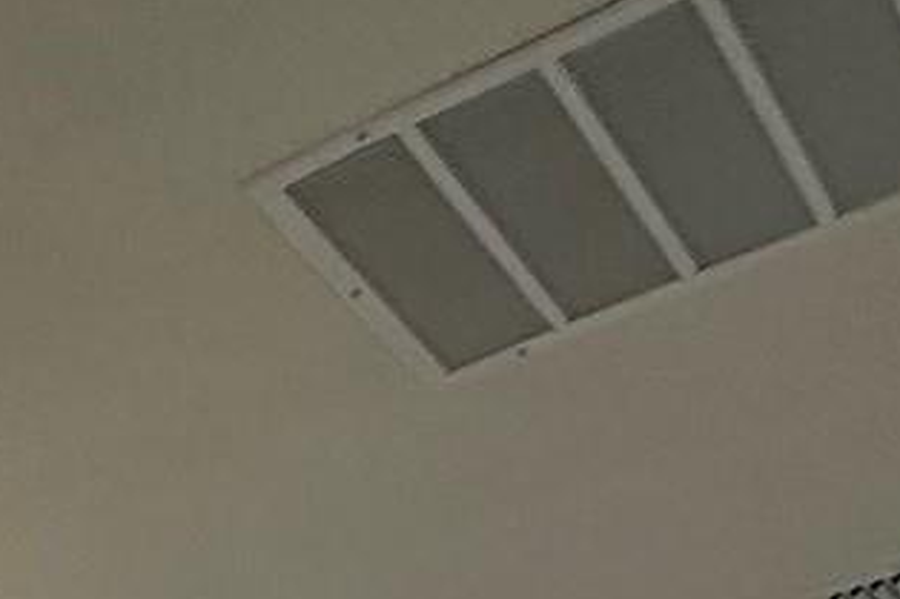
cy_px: 1857
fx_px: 2374
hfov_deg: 17.0
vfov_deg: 10.1
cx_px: -800
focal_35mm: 95
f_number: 2.2
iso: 40
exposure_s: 1/125
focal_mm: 2.22
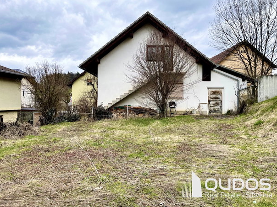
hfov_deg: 65.3
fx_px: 216
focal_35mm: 27
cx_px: 139
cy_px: 101
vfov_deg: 51.4
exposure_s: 1/1742
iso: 32
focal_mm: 4.2
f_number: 1.6
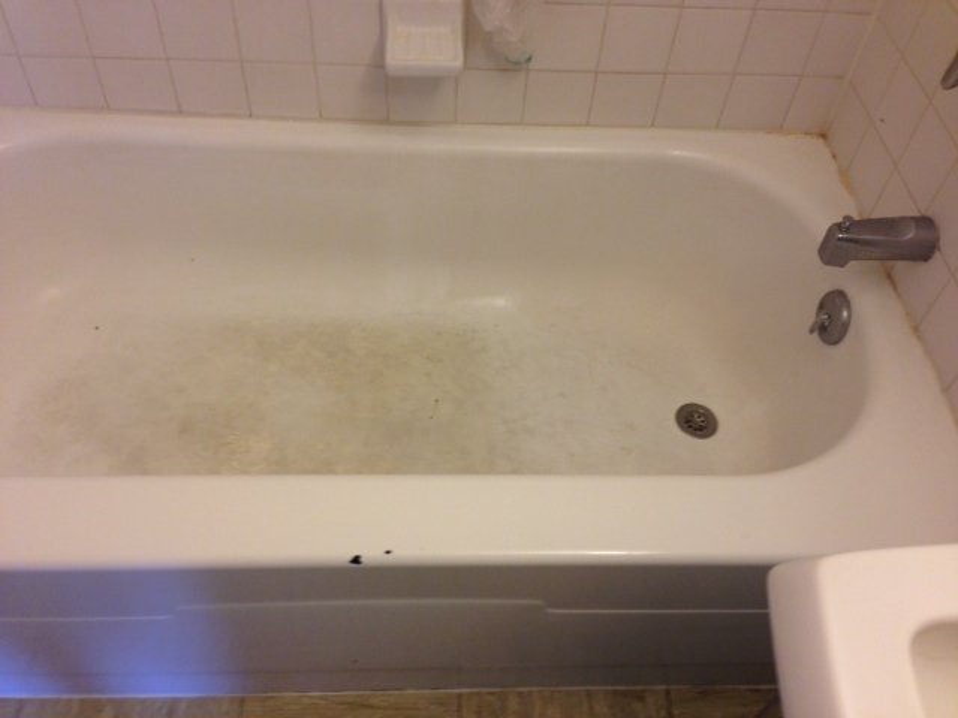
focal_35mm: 33
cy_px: 359
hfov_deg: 55.4
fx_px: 913
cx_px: 479
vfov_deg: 42.9
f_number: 2.4
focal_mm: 4.13
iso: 80
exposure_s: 1/20
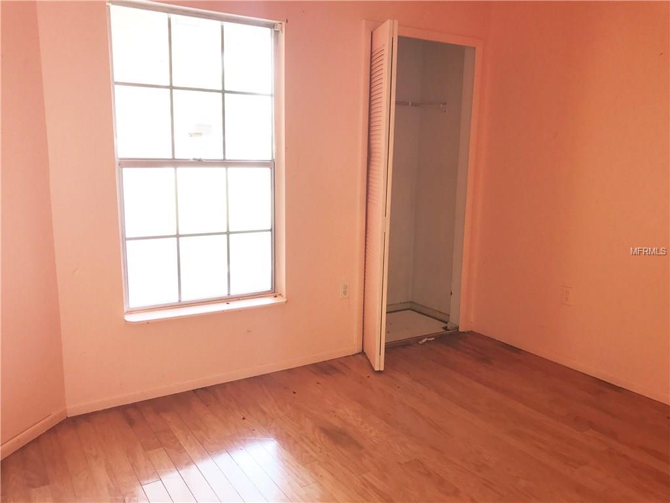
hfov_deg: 63.4
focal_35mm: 28
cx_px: 335
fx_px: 542
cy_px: 252
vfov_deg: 49.7
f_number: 1.8
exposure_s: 1/33
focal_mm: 3.99
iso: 20
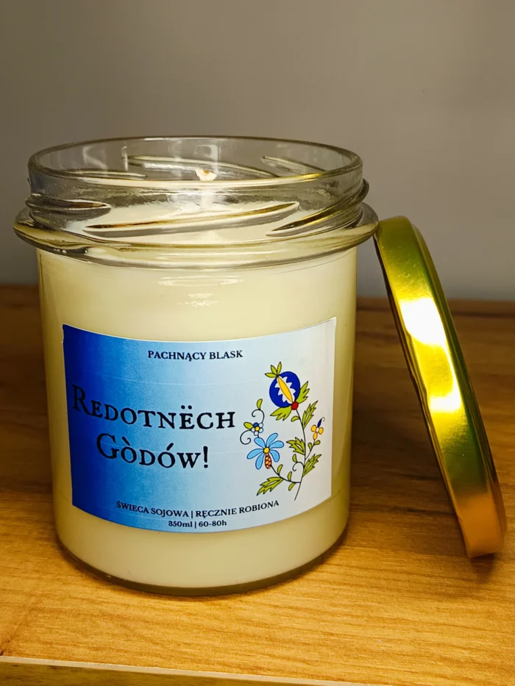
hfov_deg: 56.8
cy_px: 343
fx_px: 476
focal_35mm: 24
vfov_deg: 71.6
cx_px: 258
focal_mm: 5.31
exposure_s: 1/50
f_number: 1.7
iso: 148
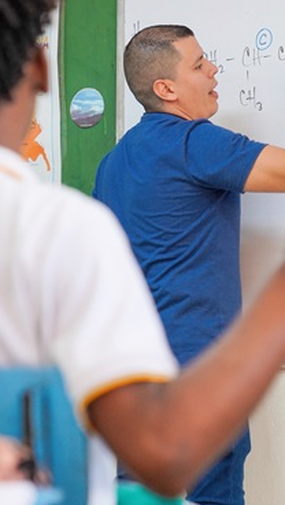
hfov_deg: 8.2
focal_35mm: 147
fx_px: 1972
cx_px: 258
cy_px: 236
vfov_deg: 14.6
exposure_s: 1/125
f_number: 3.2
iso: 800
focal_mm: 70
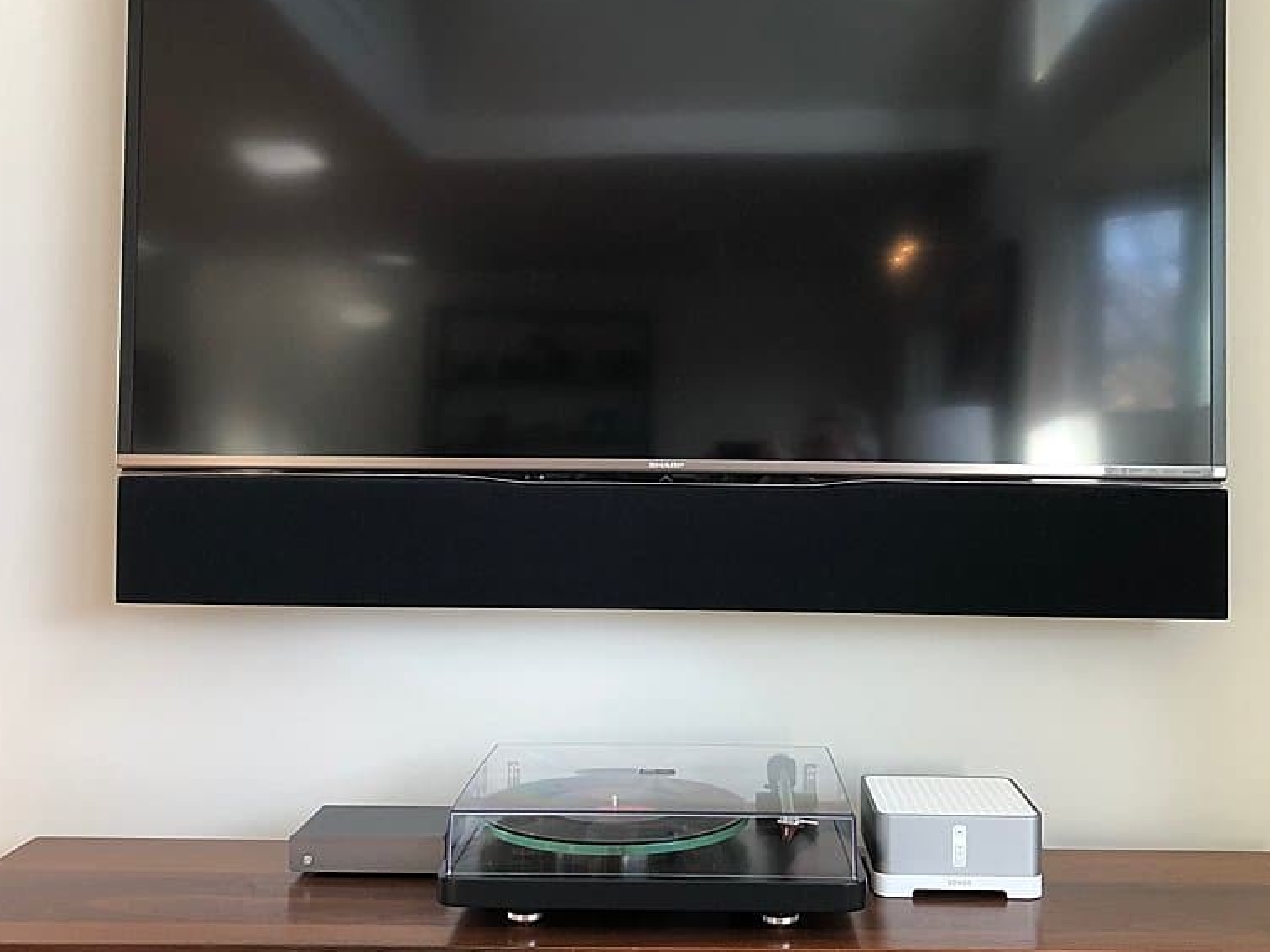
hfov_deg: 50.1
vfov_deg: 38.6
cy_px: 430
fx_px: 1358
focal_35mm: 37
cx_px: 679
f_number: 1.8
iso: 40
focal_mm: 4
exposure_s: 1/24
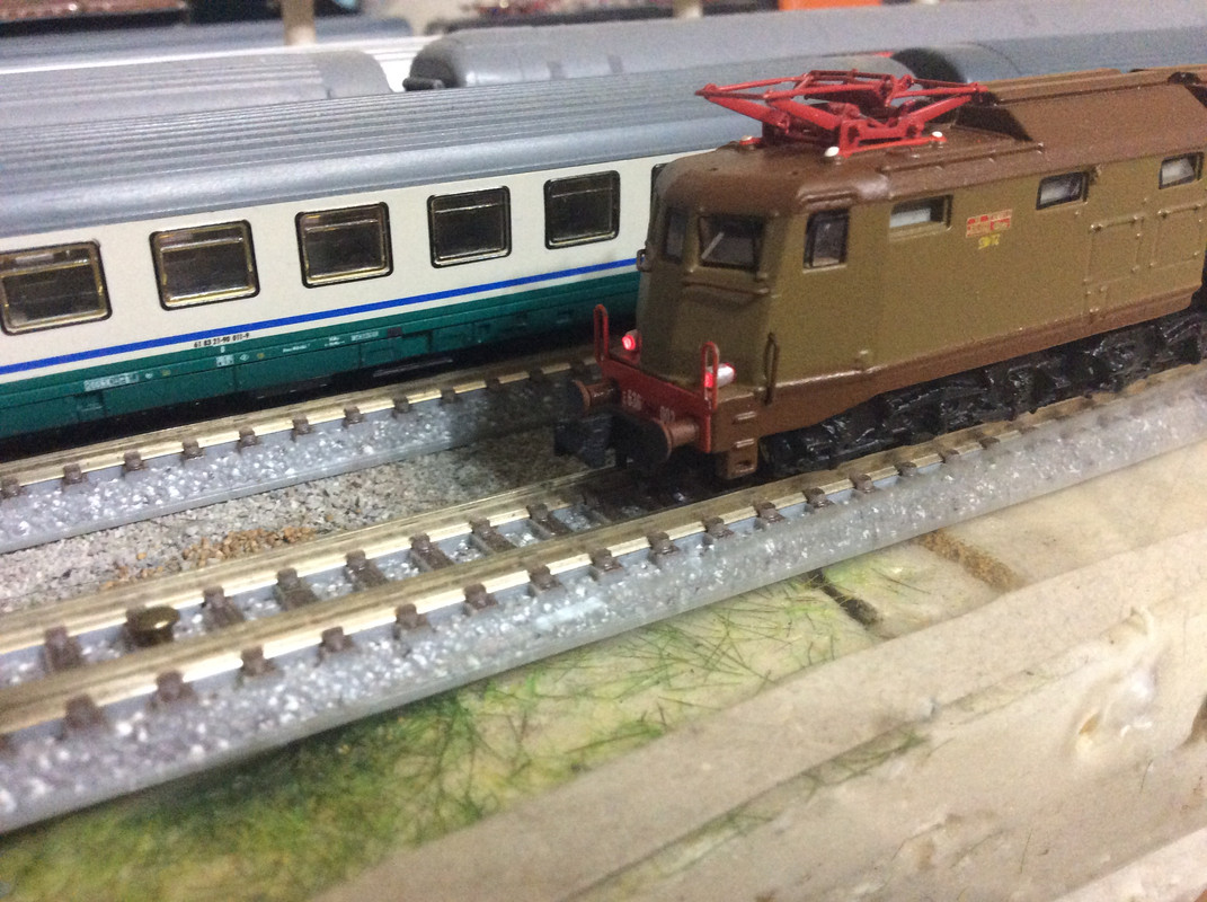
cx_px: 604
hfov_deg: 56.9
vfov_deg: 44.1
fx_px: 1114
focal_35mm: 32
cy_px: 451
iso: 320
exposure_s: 1/17
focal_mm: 3.3
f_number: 2.4
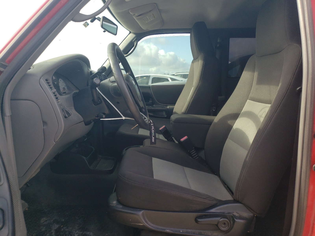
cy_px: 118
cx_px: 158
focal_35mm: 26
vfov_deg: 53.1
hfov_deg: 67.3
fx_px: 237
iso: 50
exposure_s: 1/417
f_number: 1.5
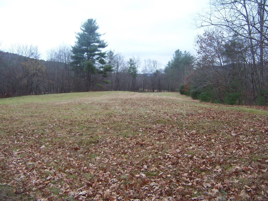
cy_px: 100
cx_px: 134
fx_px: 255
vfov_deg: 42.9
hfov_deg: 55.4
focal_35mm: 33
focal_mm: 5.5
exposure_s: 1/90
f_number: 2.8
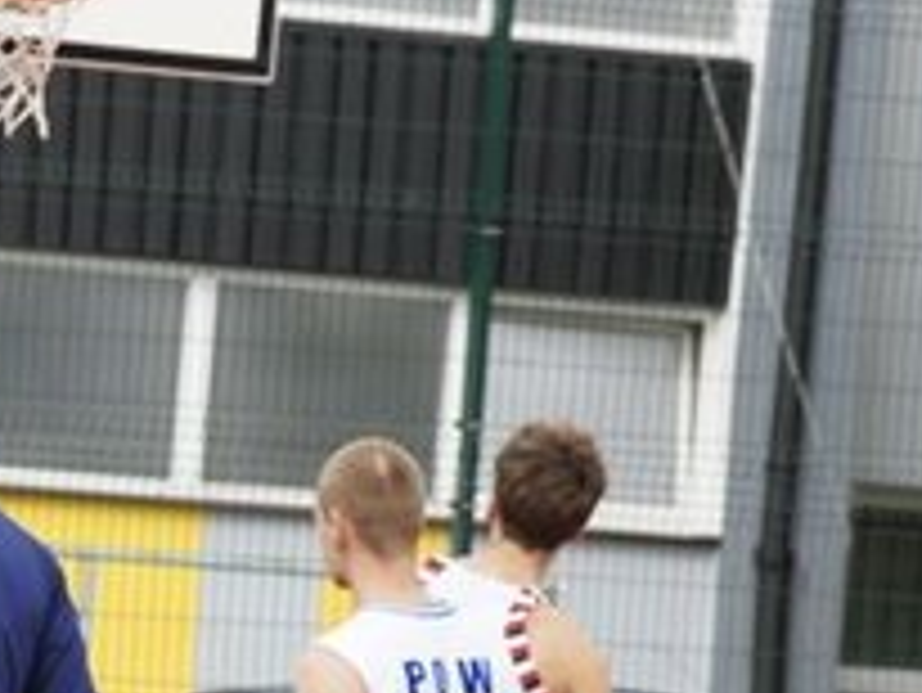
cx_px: -265
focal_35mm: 320
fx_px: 8528
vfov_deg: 4.6
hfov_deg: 6.1
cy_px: 801
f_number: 6.3
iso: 200
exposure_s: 1/320
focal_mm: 70
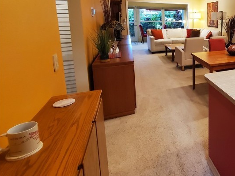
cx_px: 225
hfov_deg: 56.4
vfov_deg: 52.3
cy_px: 42
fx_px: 170
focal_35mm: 25
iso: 200
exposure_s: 1/60
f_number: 2.2
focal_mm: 1.8
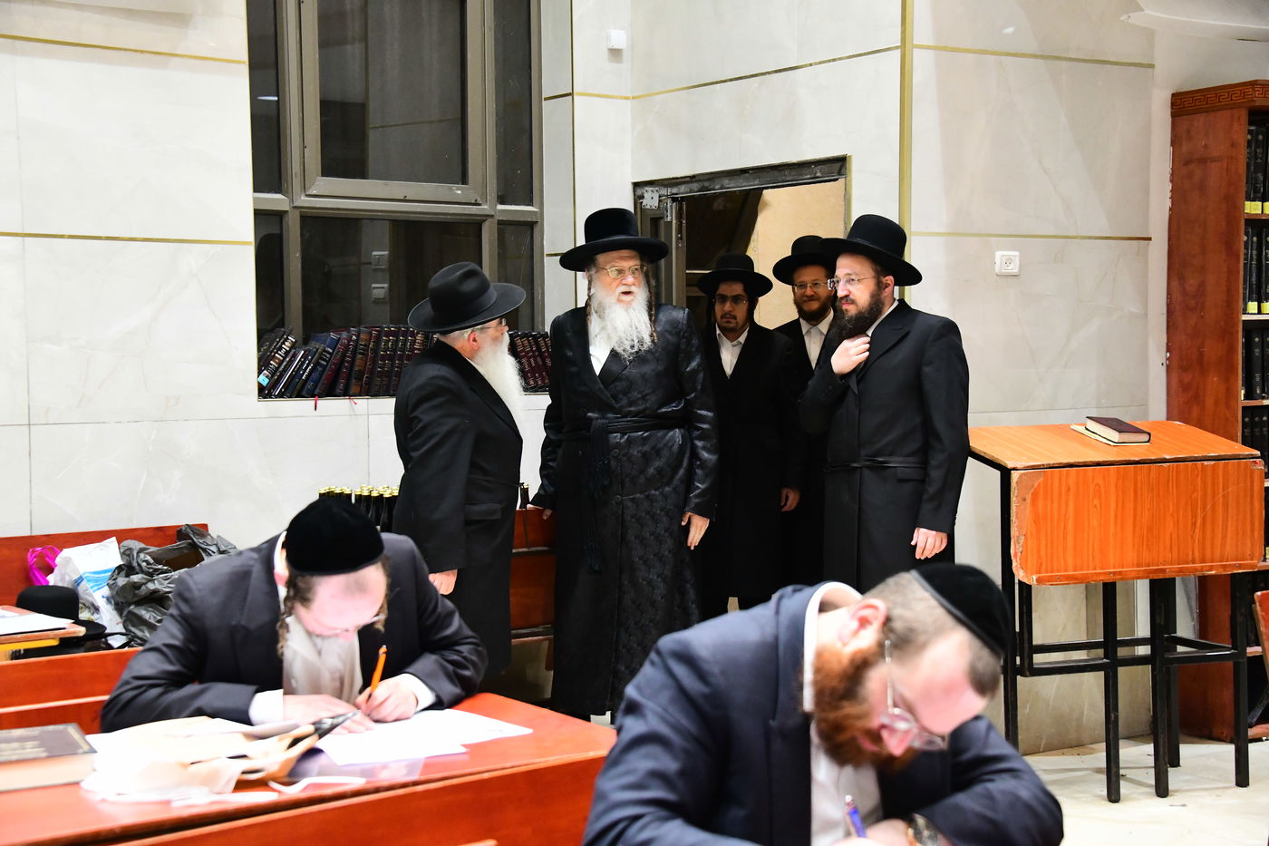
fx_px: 1974
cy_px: 423
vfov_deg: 24.2
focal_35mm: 56
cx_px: 634
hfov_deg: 35.6
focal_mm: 56
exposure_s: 1/160
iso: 5000
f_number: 5.6
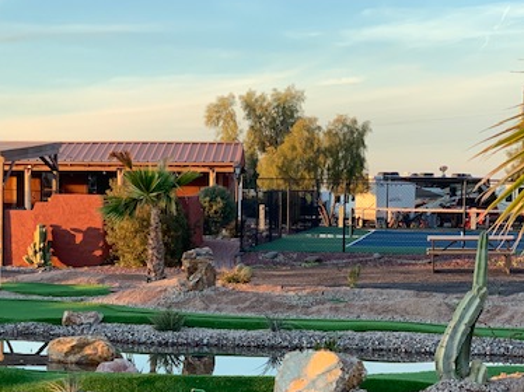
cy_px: 294
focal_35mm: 89
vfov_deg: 16.5
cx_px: 129
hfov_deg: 21.8
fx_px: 1346
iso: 50
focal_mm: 6
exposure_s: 1/122
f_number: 2.4
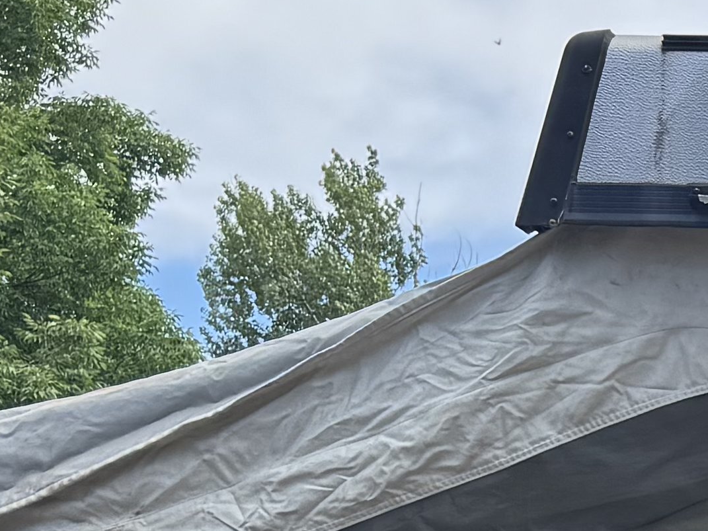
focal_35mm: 128
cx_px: 1586
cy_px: 786
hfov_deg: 12.7
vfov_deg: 11.1
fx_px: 2618
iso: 80
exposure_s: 1/1285
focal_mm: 6.76
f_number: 1.78
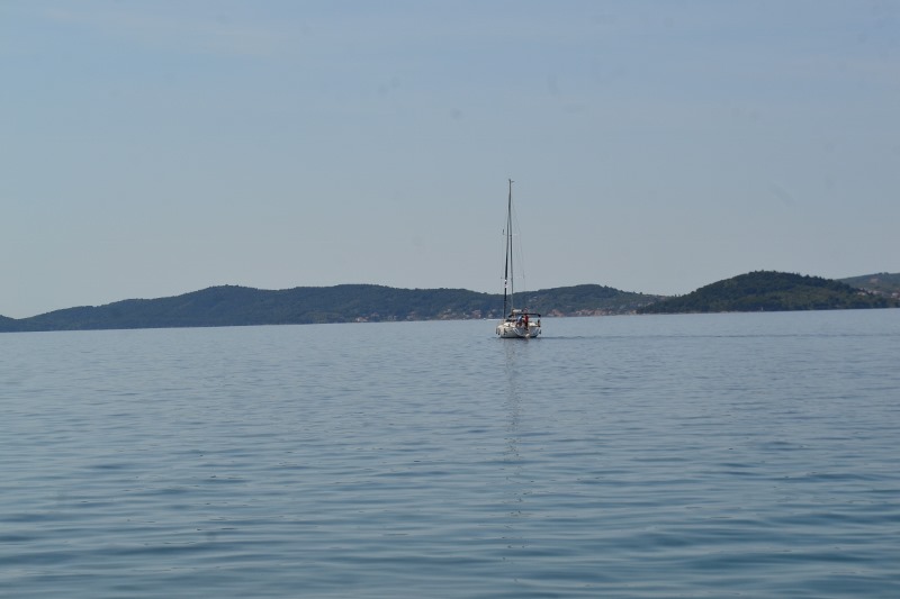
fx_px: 2062
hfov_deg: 24.6
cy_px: 300
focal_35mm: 82
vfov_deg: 16.5
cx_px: 450
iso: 200
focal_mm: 55
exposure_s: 1/500
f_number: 11
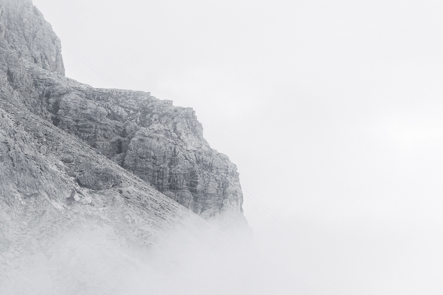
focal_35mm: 182
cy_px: 119
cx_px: 164
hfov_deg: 11.3
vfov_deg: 7.5
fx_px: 2238
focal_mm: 120
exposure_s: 1/100
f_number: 5
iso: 640
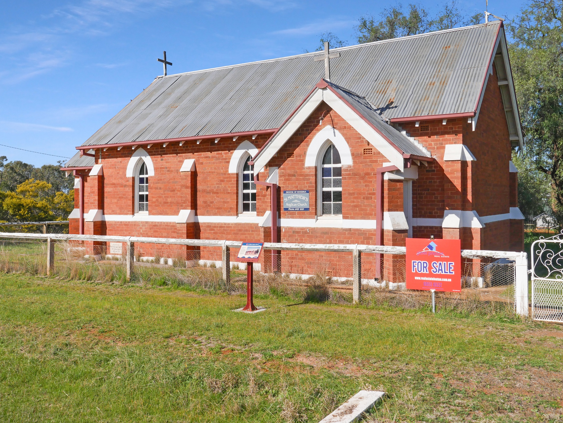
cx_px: 282
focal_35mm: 34
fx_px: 553
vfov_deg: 41.8
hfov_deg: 53.9
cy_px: 212
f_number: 9
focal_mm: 17
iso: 200
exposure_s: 1/640
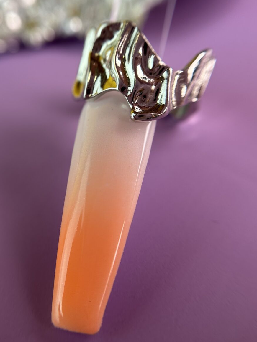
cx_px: 104
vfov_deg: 58.2
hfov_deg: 45.2
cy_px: 149
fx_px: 307
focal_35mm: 31
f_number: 1.78
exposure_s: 1/396
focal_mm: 6.86
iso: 80
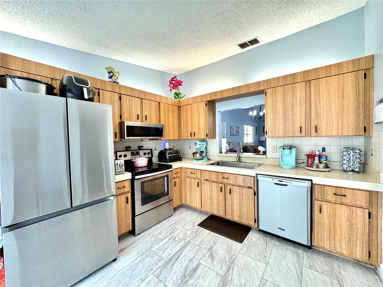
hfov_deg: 102.1
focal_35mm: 14
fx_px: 155
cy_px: 144
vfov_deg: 85.7
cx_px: 192
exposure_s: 1/120
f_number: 2.2
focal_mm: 2.22
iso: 200
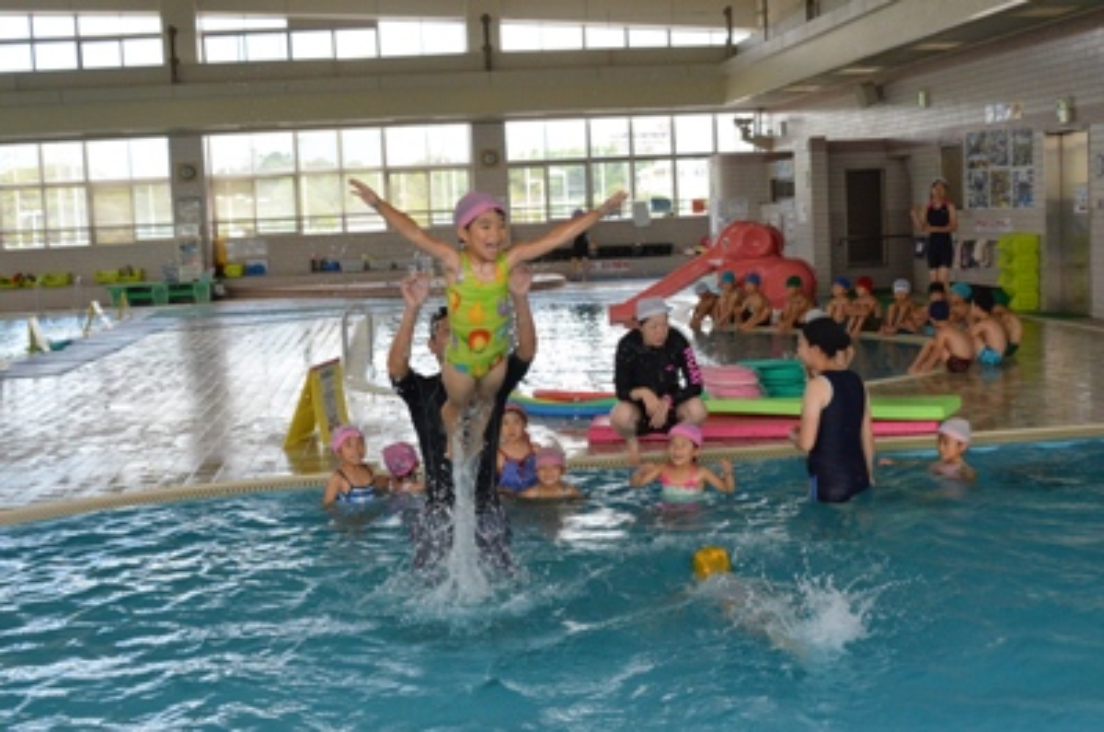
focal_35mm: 51
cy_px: 366
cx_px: 552
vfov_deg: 26.4
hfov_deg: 39.0
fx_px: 1561
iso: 4000
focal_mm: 34
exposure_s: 1/1600
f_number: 5.6
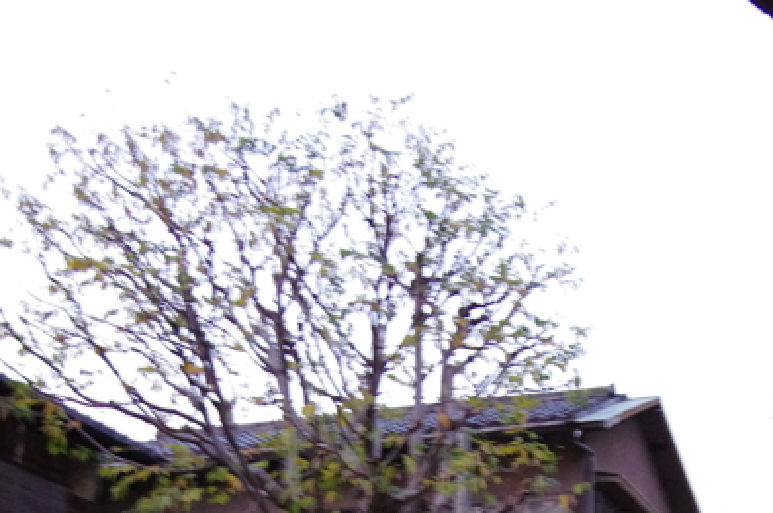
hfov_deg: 28.7
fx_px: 1501
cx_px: 509
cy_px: 650
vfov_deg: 18.2
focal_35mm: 70
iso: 3200
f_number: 3.5
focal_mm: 18
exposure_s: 1/13
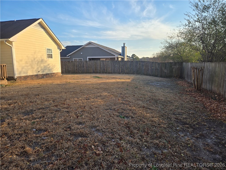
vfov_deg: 58.9
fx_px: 150
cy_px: 85
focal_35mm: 23
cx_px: 113
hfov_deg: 73.9
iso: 25
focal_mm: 5.4
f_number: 1.8
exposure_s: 1/890
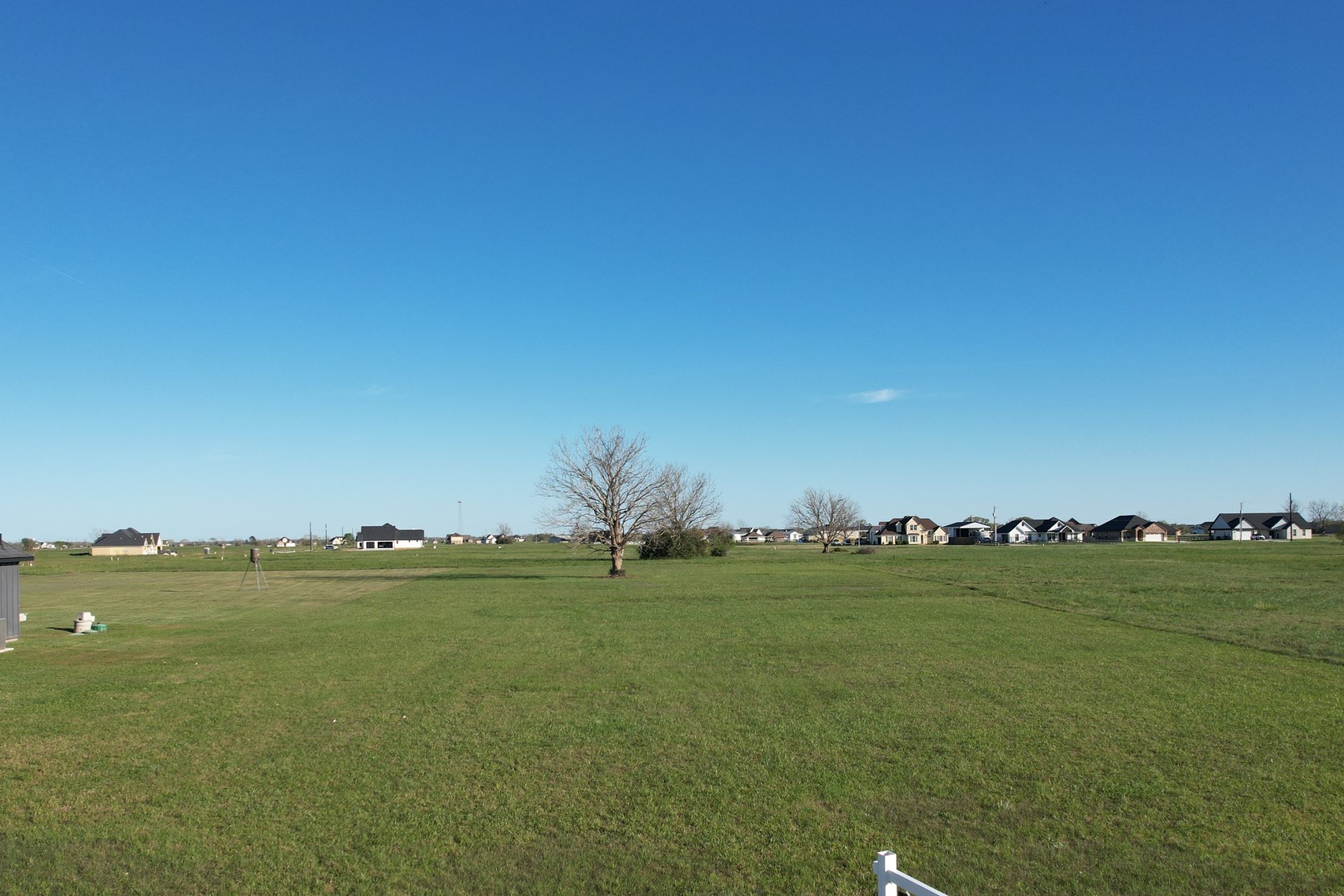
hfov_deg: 65.5
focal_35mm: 28
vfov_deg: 46.2
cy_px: 521
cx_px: 684
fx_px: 1045
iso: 100
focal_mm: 8.38
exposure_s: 1/1500
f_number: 2.8
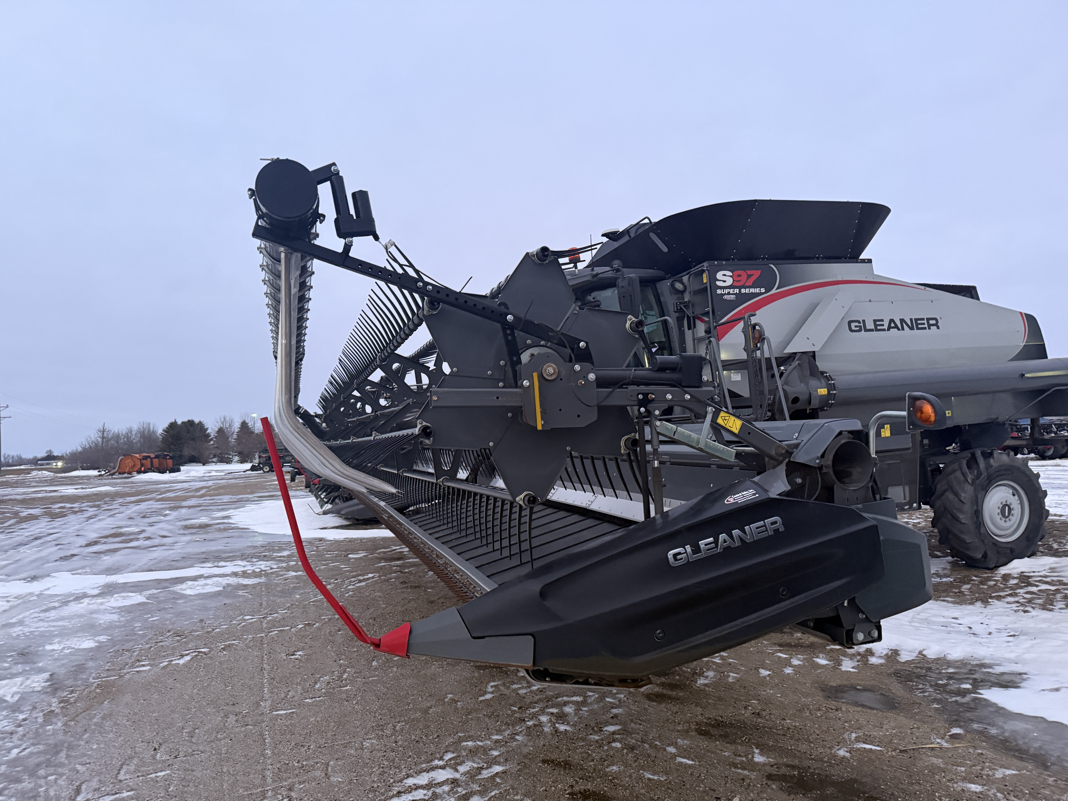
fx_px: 740
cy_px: 400
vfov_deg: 56.8
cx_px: 534
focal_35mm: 24
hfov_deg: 71.6
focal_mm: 6.76
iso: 640
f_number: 1.78
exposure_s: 1/60
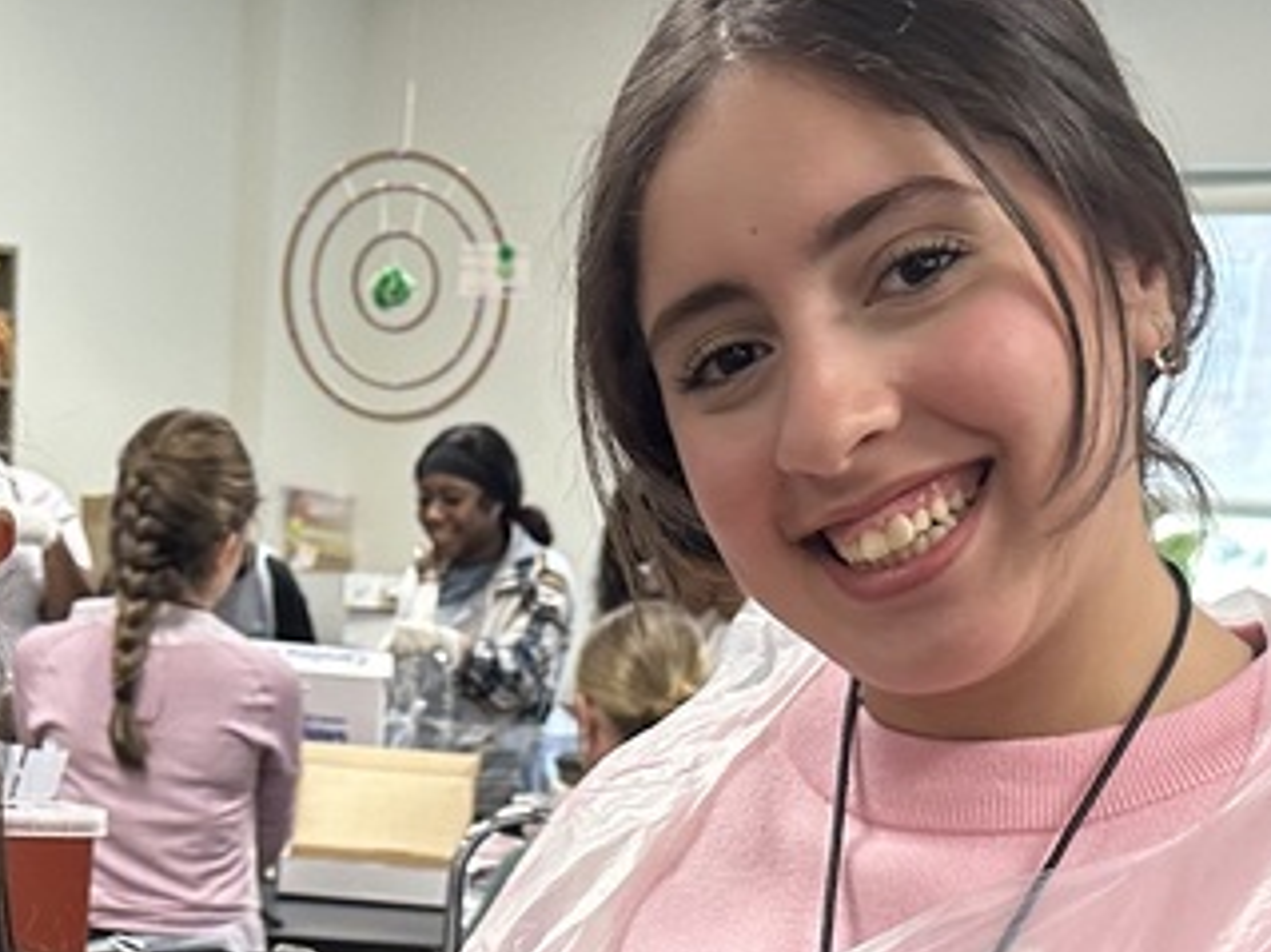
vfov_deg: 17.7
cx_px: 406
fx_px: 2826
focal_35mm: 77
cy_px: 1287
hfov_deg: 25.2
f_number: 1.78
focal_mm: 6.86
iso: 200
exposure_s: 1/60
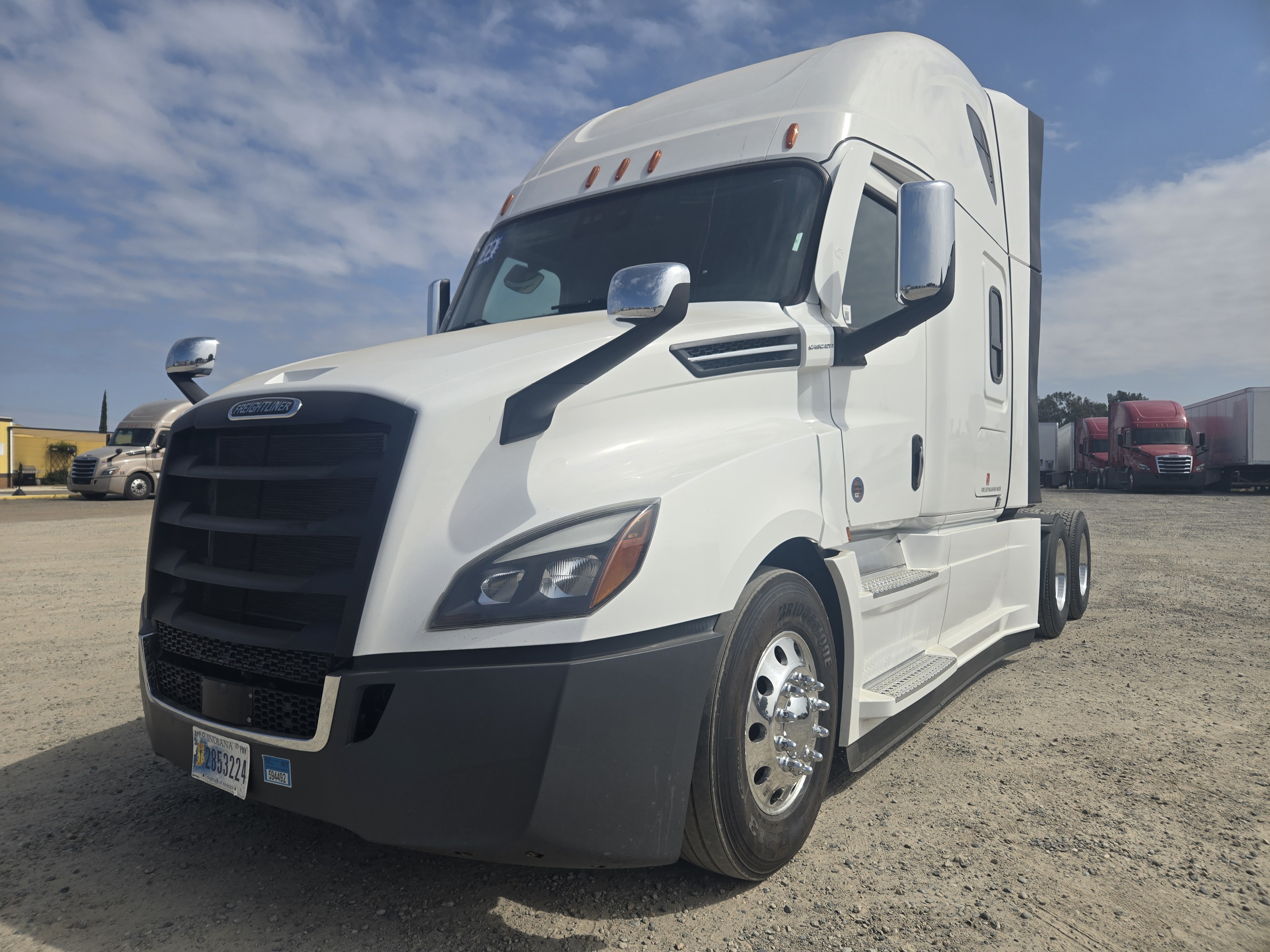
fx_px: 844
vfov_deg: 58.9
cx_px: 635
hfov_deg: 73.9
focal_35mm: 23
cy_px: 476
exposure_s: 1/3850
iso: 25
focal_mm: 5.4
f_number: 1.8
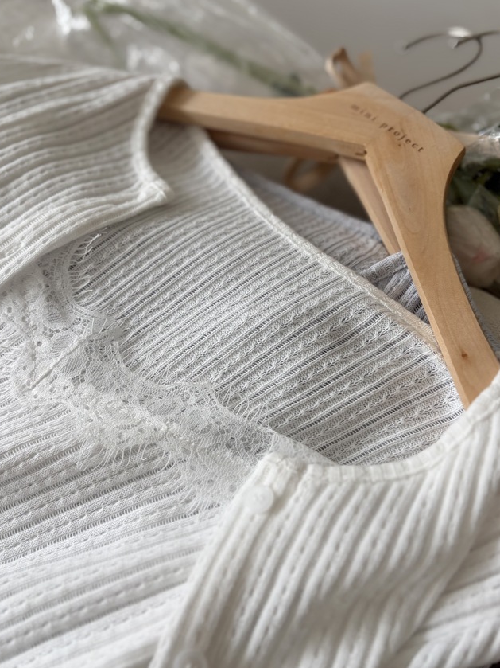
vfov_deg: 58.4
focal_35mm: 31
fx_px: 597
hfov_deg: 45.4
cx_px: 235
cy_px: 333
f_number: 1.6
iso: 100
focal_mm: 5.96
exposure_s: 1/60
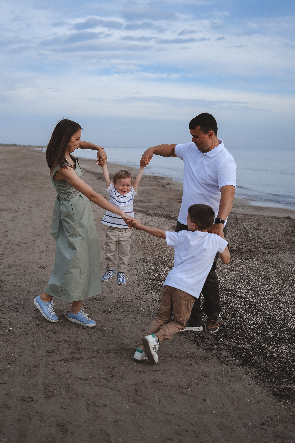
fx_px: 430
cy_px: 222
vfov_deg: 54.4
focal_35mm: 35
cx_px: 148
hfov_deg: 37.9
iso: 160
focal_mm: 23
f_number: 1.4
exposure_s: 1/5000
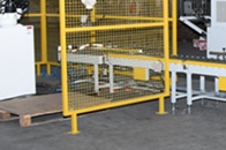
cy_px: 17
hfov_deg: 20.5
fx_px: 595
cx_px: 249
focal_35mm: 95
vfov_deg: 14.2
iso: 3200
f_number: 6.3
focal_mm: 30
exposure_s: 1/100
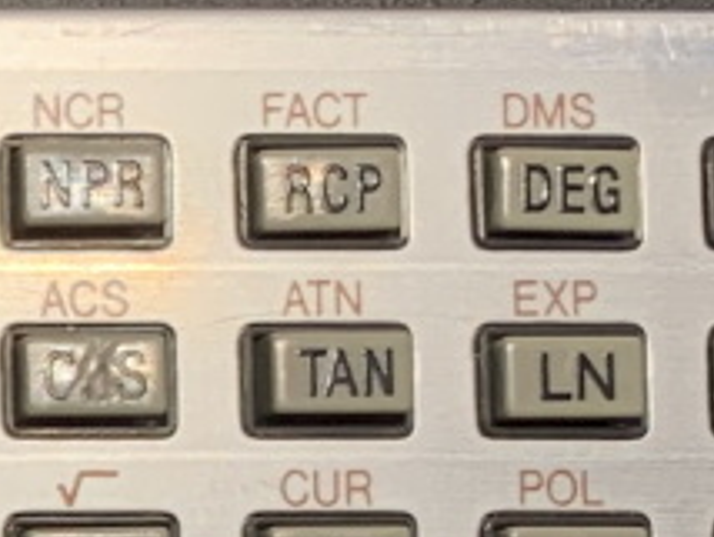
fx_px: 4006
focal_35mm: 194
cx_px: -1148
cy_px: 904
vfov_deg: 7.5
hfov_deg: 8.9
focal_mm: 4.25
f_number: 1.8
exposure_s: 1/92
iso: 25
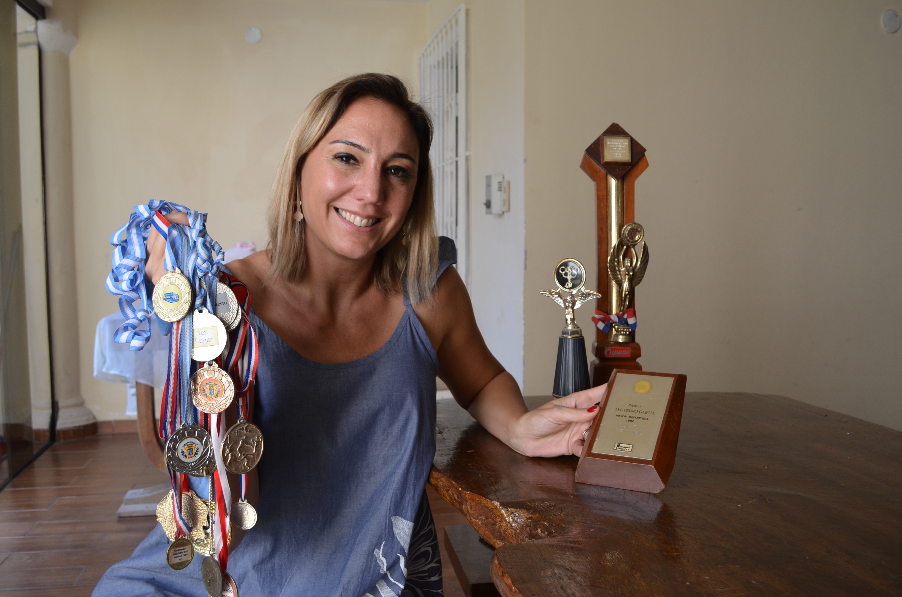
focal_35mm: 33
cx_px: 451
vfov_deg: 39.8
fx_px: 825
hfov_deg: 57.3
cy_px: 298
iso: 400
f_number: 5.6
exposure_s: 1/125
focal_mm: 22
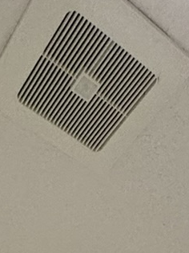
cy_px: 778
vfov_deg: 11.2
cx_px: 99
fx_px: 663
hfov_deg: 16.2
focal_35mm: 91
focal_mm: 2.22
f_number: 2.2
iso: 200
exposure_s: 1/120
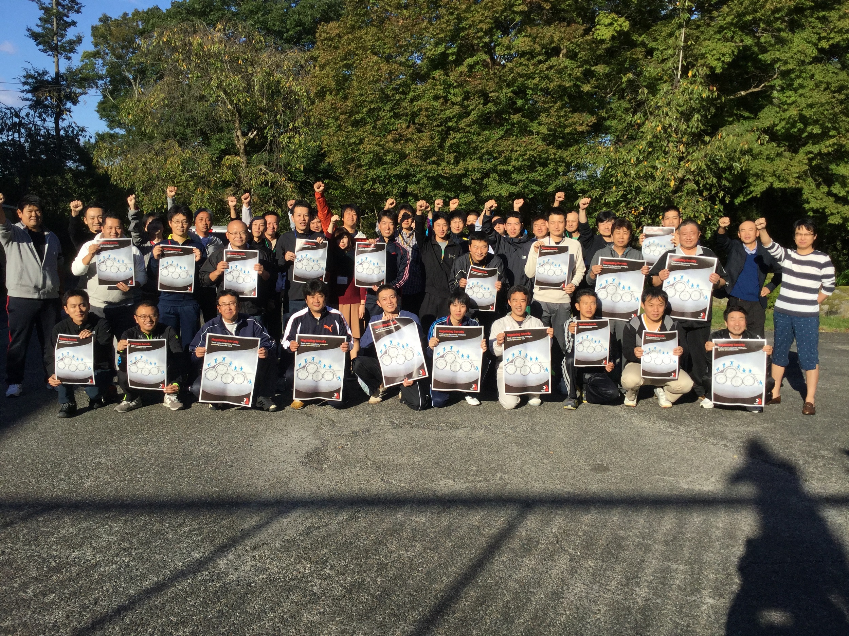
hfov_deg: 58.4
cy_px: 318
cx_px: 424
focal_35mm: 31
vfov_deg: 45.4
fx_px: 760
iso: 25
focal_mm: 3.3
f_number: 2.4
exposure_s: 1/1359
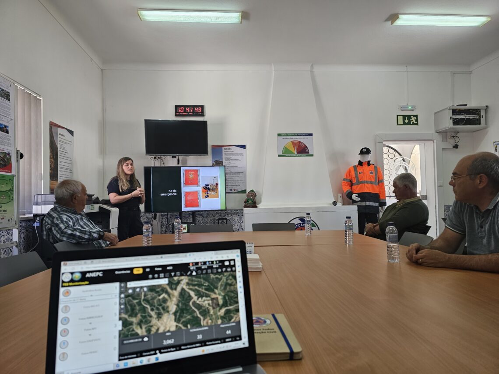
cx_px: 250
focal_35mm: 23
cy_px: 187
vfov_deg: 58.9
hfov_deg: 73.9
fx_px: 332
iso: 100
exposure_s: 1/100
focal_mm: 6.3
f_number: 1.7
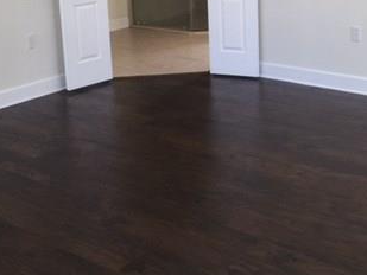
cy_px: 38
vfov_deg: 23.9
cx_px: 221
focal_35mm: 60
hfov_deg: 32.1
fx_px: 636
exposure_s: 1/30
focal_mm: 4.15
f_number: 2.2
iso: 40
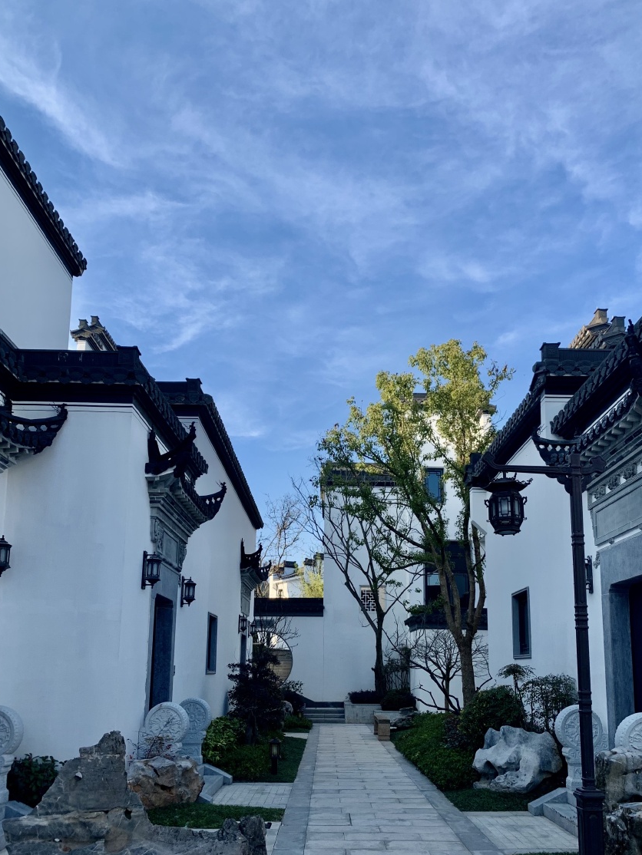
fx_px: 692
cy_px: 448
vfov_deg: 63.4
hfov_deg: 49.7
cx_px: 336
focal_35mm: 28
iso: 25
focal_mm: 4.25
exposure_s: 1/945
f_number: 1.8
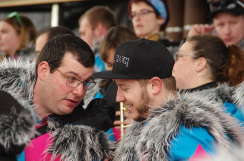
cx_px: 122
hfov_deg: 6.9
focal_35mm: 300
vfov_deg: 4.6
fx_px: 2029
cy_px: 80
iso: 3200
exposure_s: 1/250
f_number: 6.3
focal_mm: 200
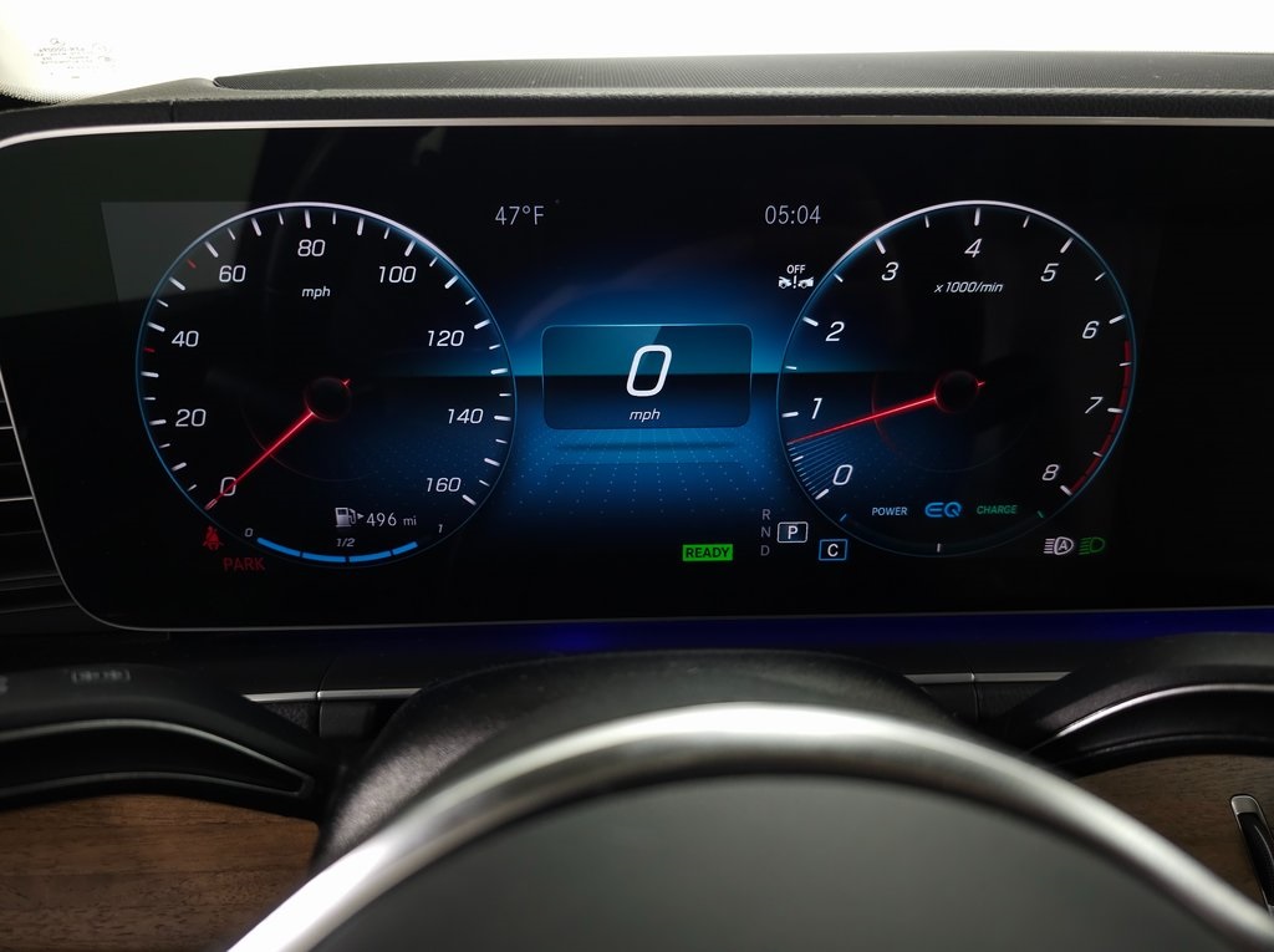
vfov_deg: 58.8
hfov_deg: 74.0
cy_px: 476
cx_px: 637
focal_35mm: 23
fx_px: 845
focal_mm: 6.3
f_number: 1.7
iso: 160
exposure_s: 1/60
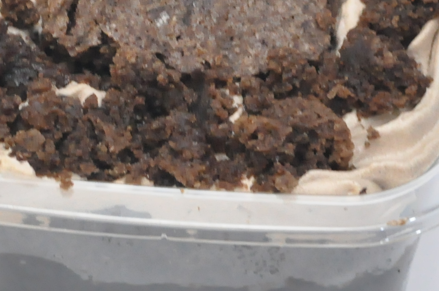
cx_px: 35
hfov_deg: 10.1
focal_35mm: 202
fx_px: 2459
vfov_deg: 6.8
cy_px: 118
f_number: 8
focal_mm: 35
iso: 2500
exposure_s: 1/80
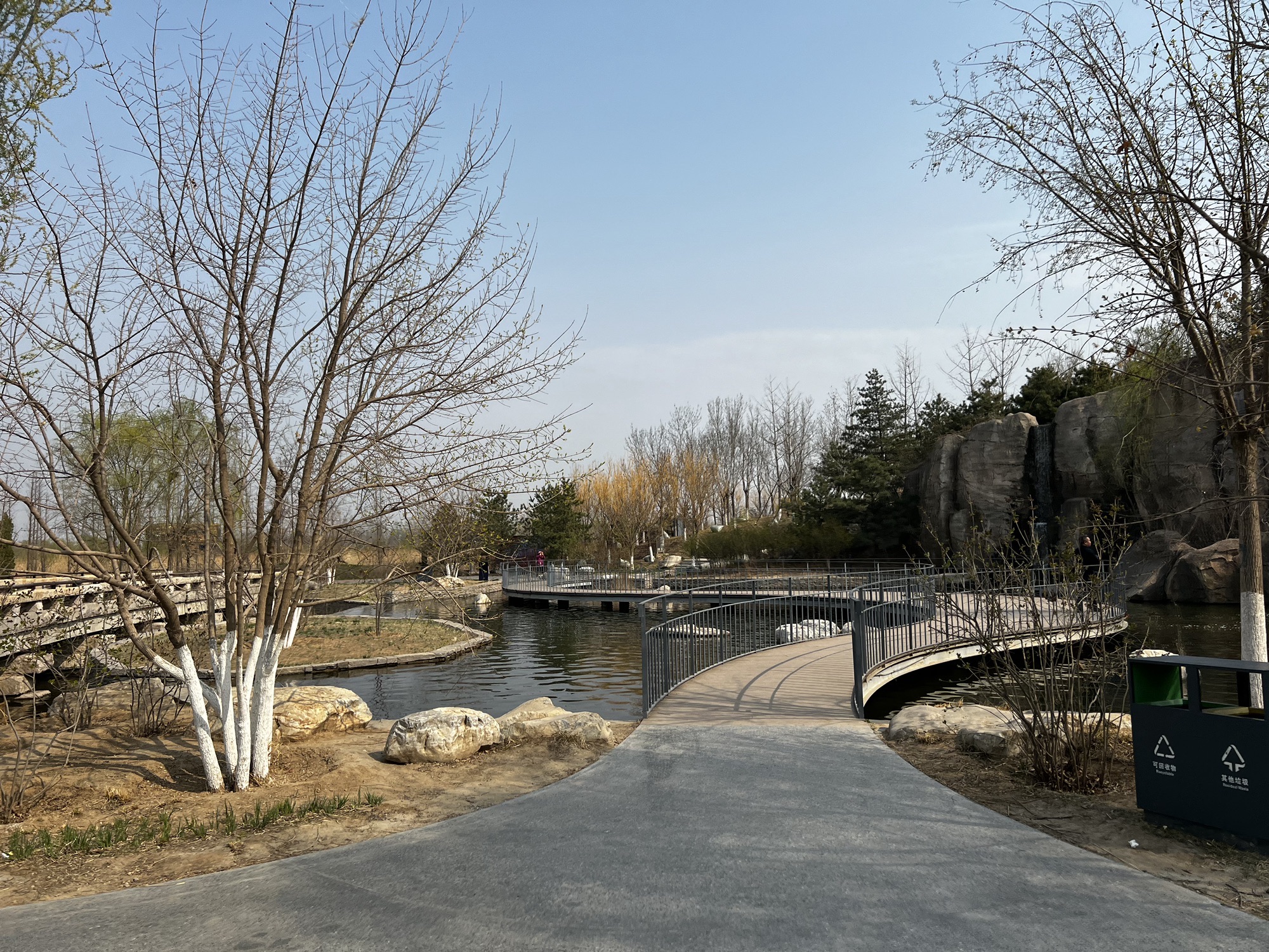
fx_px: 953
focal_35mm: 26
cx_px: 634
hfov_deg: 67.3
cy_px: 476
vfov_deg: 53.1
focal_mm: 5.7
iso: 50
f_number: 1.5
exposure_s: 1/5076
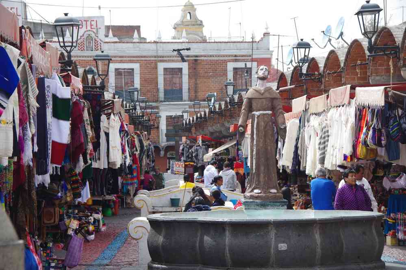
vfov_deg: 10.8
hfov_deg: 16.1
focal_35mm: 128
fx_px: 1438
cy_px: 135
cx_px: 203
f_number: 8
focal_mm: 85
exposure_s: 1/125
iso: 400
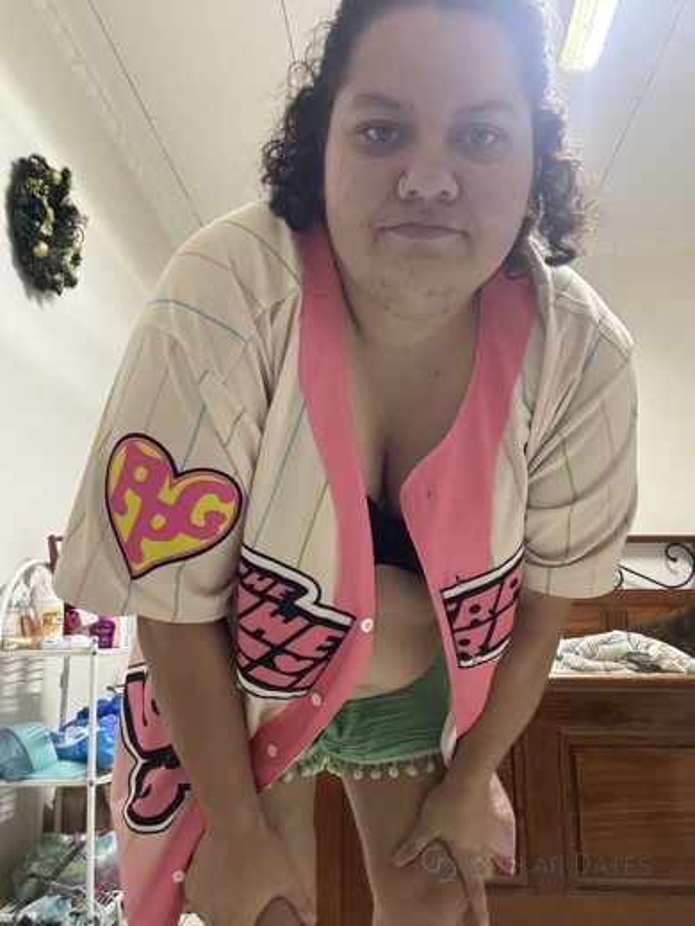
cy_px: 463
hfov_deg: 46.8
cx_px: 348
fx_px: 803
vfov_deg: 60.0
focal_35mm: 30
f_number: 1.9
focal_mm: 2.69
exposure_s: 1/33
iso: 400
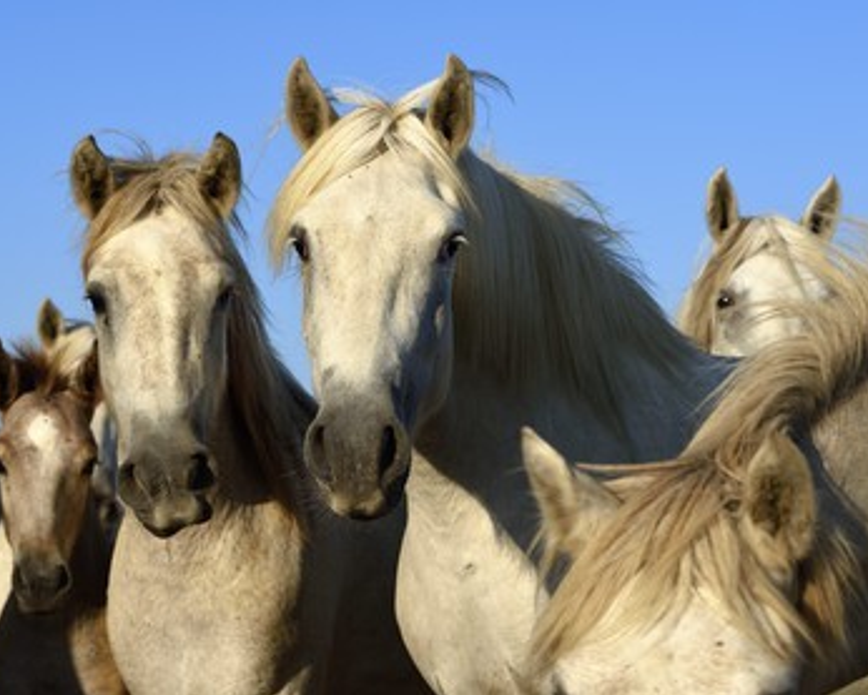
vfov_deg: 15.7
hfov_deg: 19.5
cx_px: 381
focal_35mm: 98
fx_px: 2518
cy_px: 349
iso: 200
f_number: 8
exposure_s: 1/800
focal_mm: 86
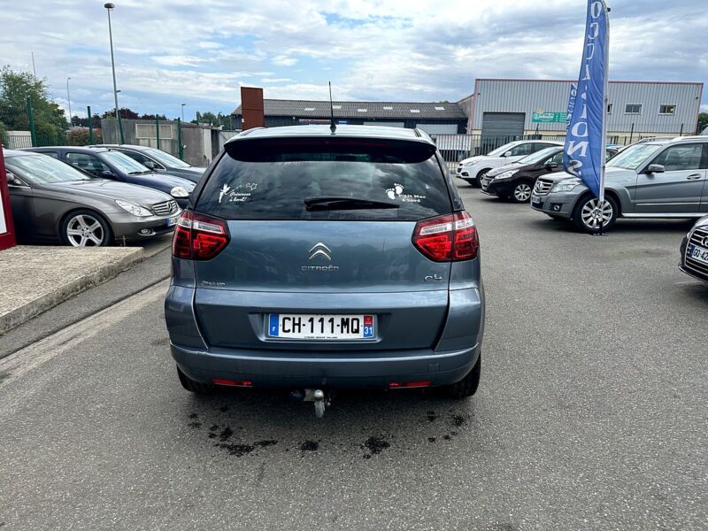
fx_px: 491
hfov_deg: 71.6
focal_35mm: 24
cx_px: 354
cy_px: 266
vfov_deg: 56.8
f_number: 1.78
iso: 80
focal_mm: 6.86
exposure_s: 1/3058
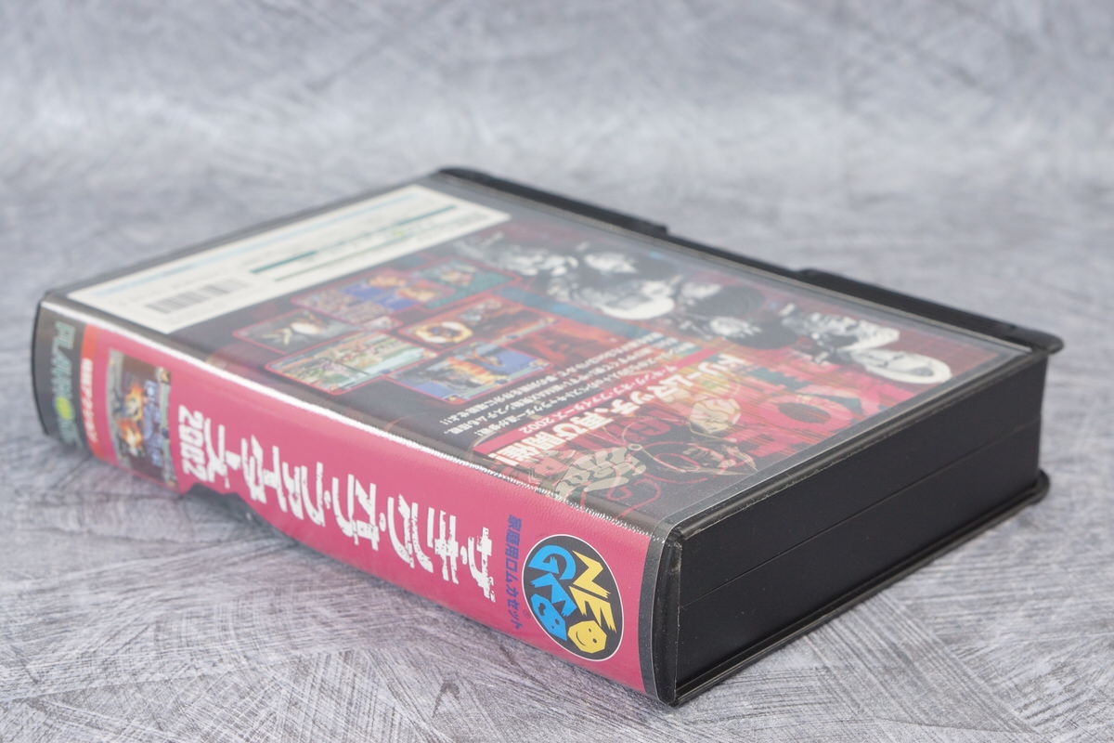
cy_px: 372
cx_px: 557
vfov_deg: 18.2
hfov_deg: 27.0
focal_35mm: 75
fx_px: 2321
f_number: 6.3
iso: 1250
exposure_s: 1/80
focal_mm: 50
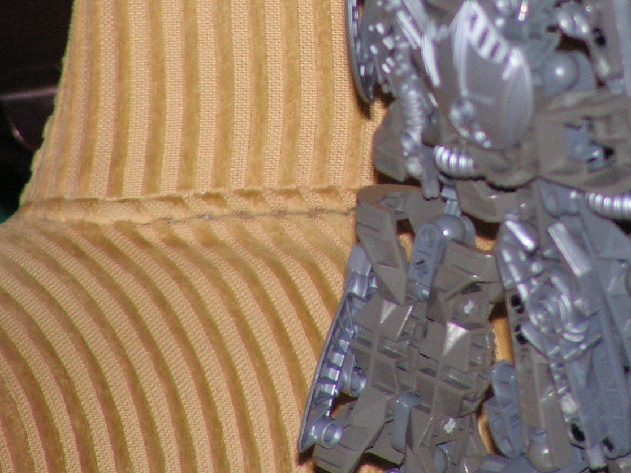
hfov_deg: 3.7
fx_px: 9698
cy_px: 59
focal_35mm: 532
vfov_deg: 2.8
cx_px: 538
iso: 200
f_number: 3.2
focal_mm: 48
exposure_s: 1/320
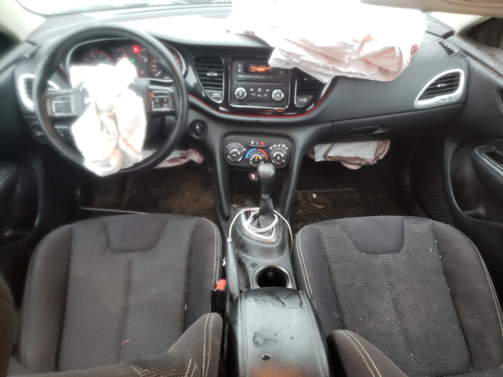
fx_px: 378
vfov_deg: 53.1
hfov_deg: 67.3
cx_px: 252
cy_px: 188
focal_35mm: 26
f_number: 1.5
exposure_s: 1/50
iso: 356
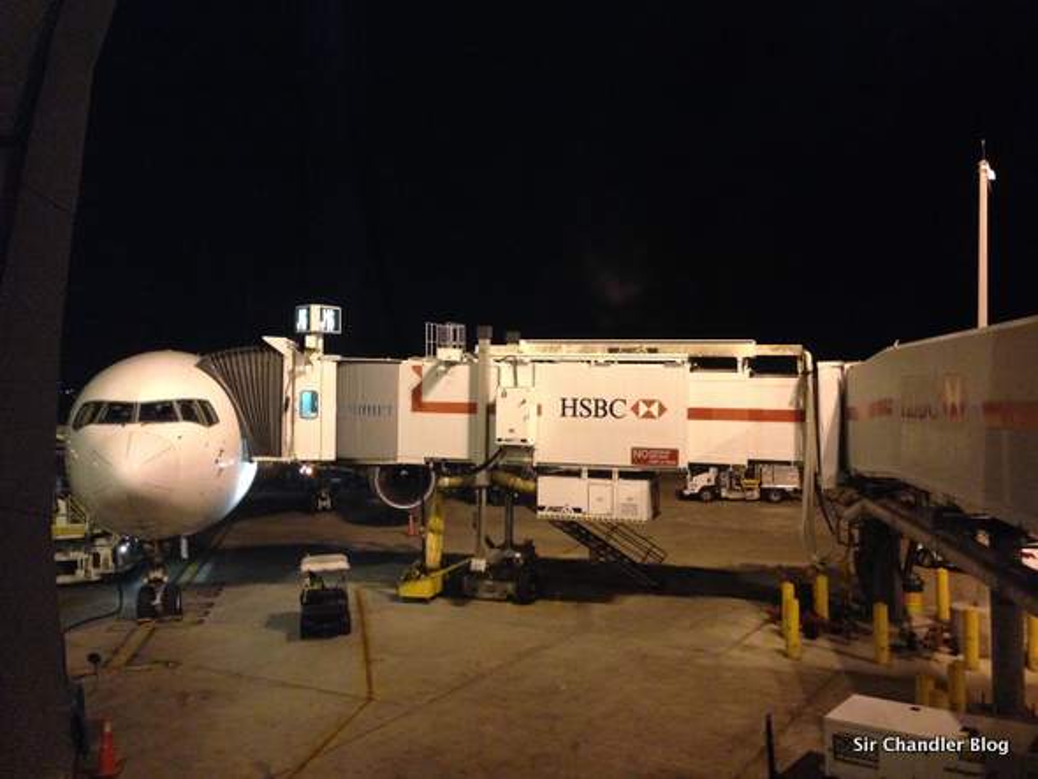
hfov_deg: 55.3
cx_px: 519
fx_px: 990
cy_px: 390
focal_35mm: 33
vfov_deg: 43.0
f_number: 2.4
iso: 500
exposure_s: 1/15
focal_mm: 4.12
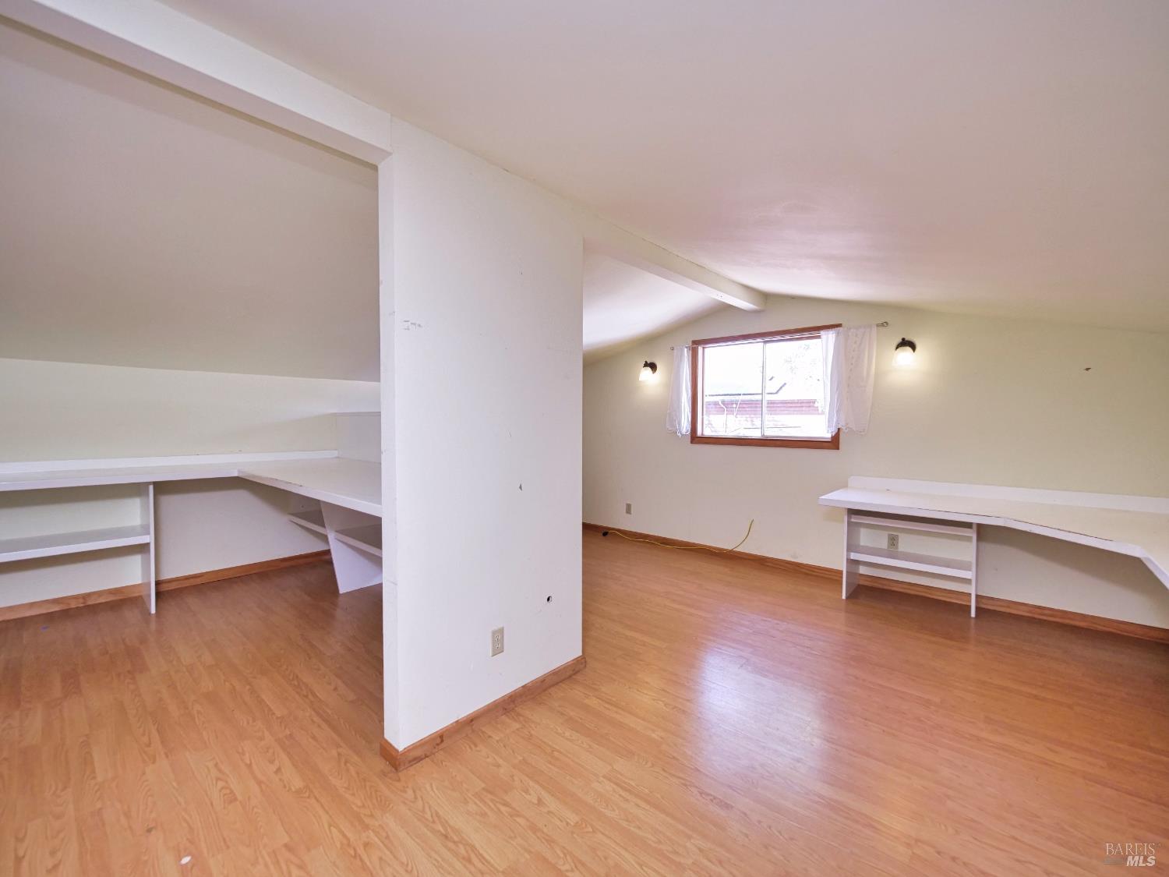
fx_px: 473
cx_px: 584
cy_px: 438
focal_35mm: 14
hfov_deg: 102.1
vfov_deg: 85.7
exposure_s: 1/160
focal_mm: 7
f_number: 2.8
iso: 800
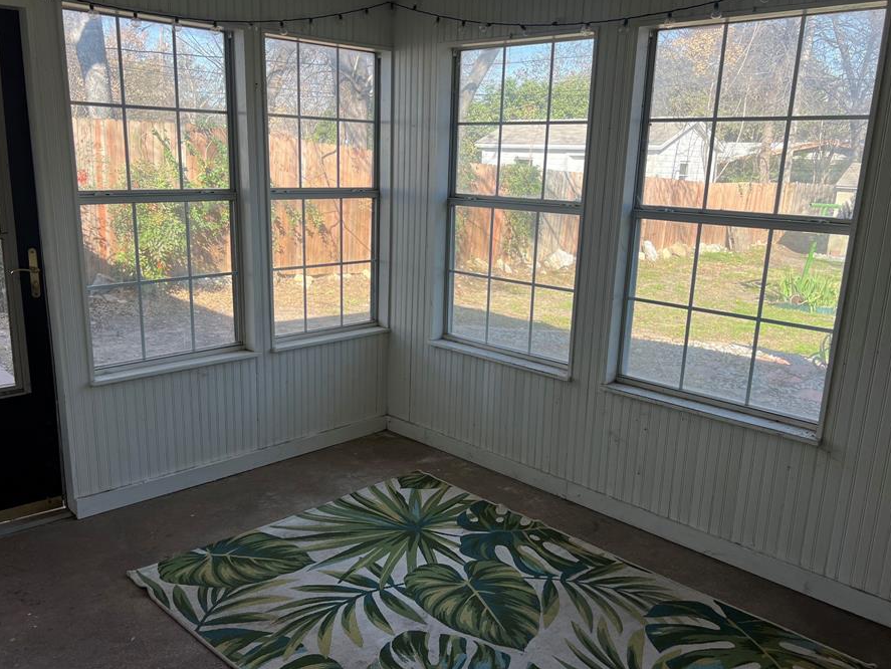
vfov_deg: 46.8
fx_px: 772
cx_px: 415
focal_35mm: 30
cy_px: 349
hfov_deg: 59.9
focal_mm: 5.7
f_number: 1.5
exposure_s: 1/488
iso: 50
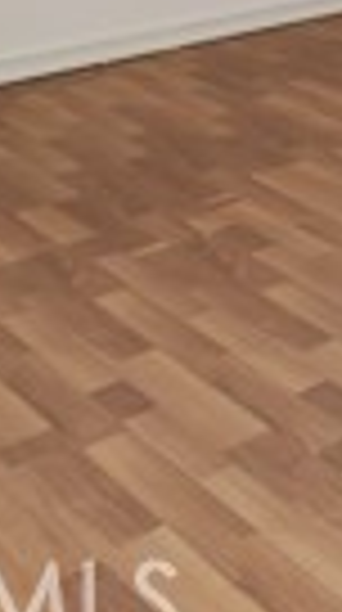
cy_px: -292
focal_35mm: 69
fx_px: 1118
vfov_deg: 24.3
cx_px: 1008
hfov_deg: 11.3
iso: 500
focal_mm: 14
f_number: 10
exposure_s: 1/40
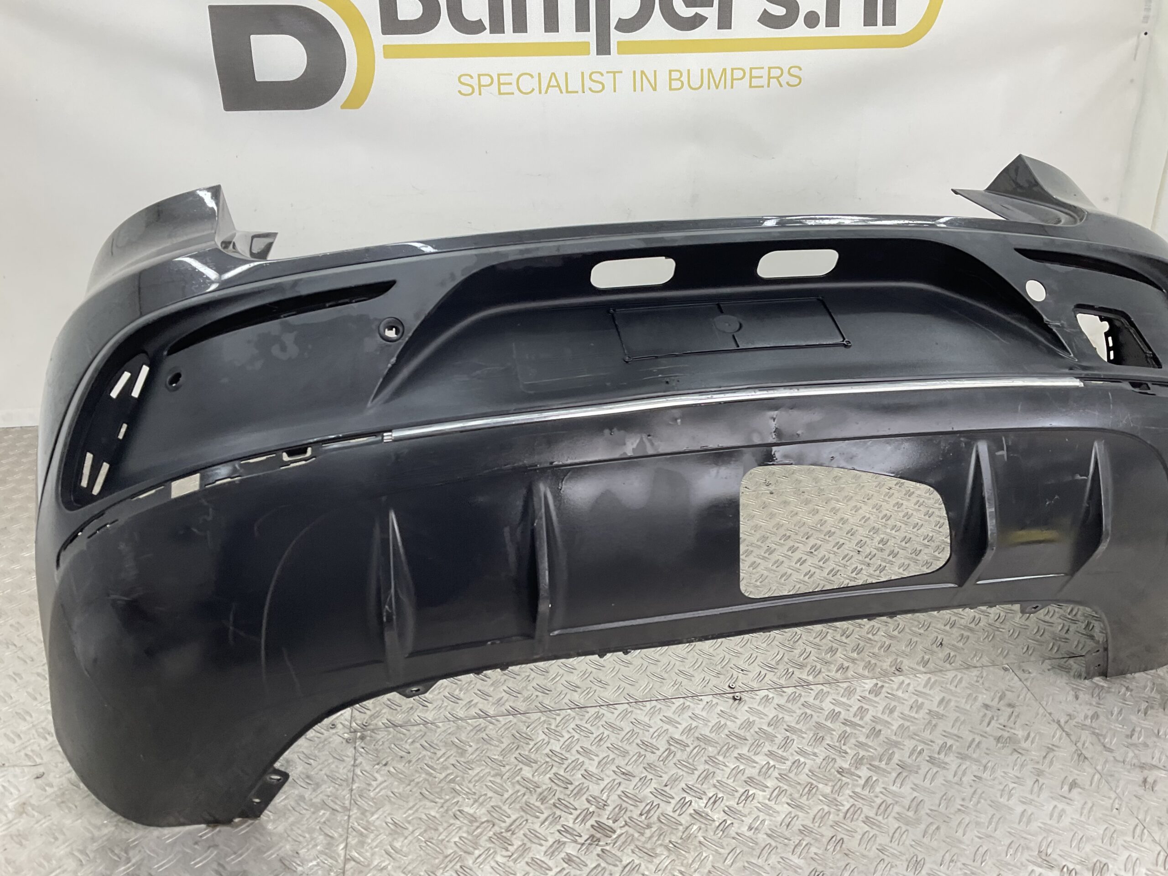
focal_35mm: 29
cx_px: 584
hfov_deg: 61.7
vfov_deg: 48.2
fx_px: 979
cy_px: 438
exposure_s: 1/120
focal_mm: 3
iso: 32
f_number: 1.8
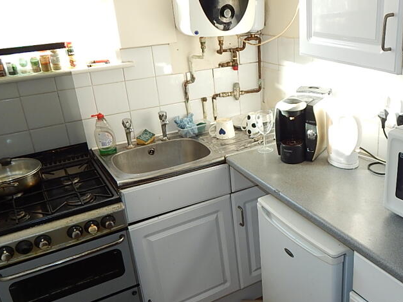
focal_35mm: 36
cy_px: 170
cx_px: 271
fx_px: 419
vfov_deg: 39.6
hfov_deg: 50.4
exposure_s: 1/50
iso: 125
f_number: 3
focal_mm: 4
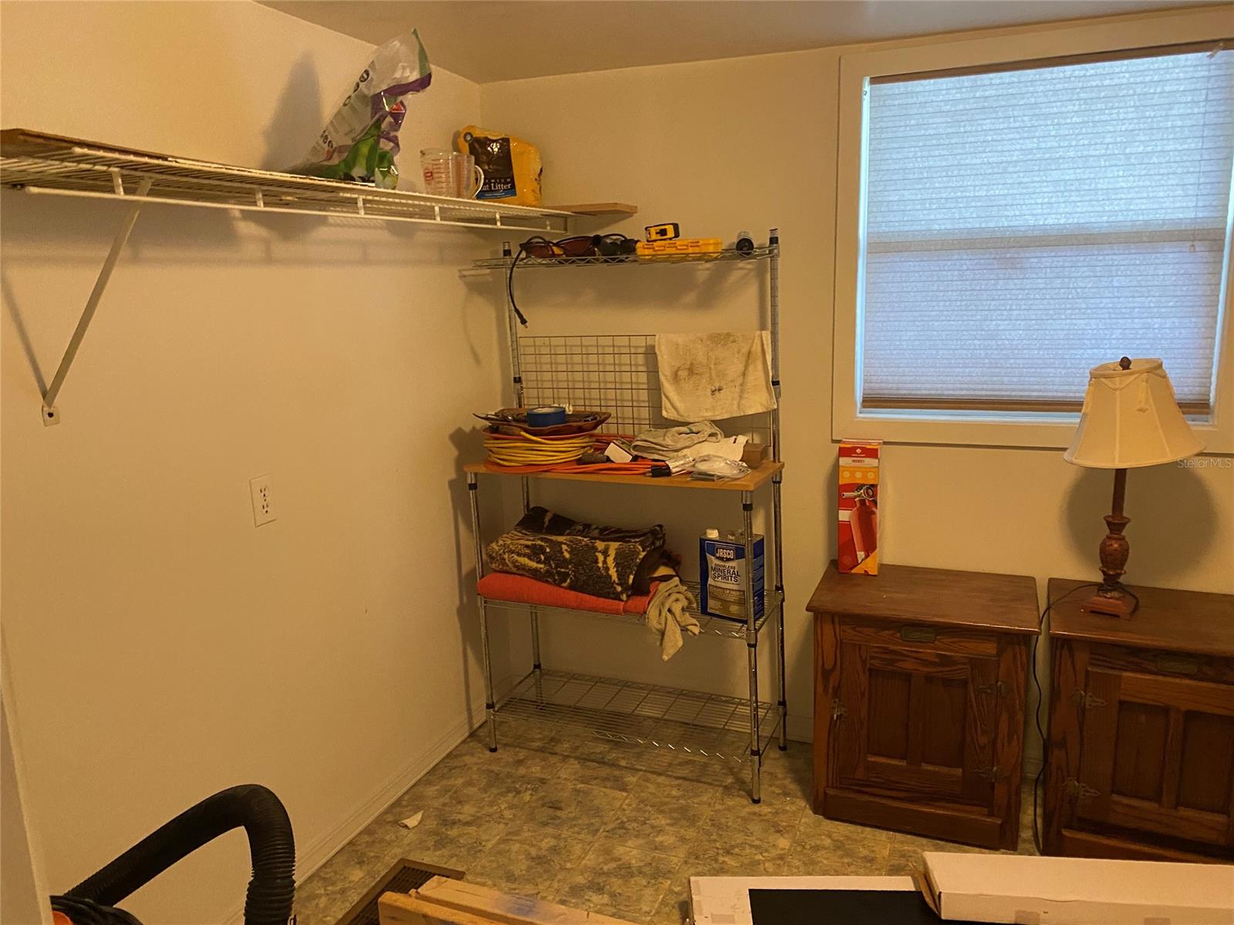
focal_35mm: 26
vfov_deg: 53.1
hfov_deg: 67.3
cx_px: 617
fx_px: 927
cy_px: 462
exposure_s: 1/40
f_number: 1.8
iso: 400
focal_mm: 4.25
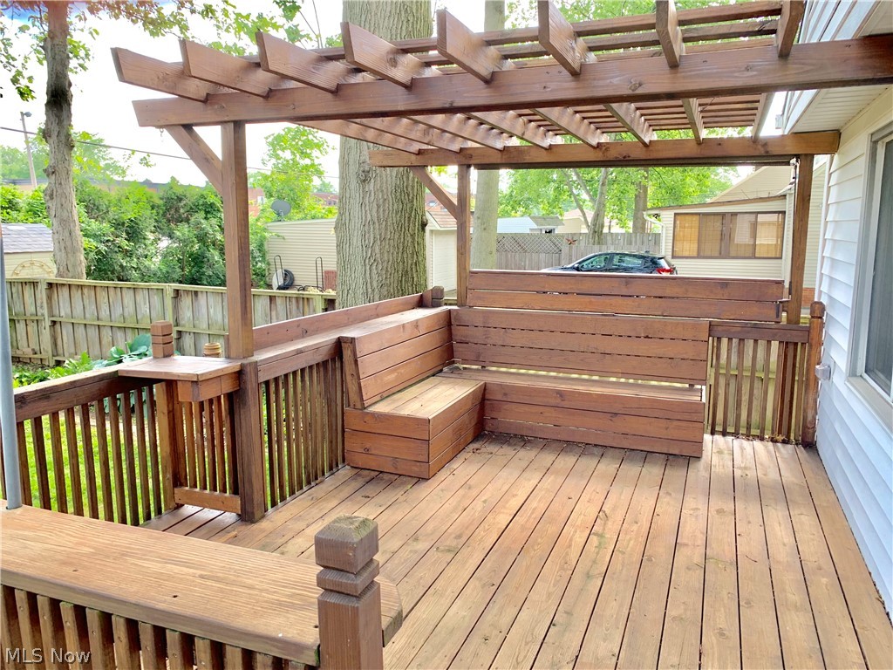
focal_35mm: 26
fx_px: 671
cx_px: 446
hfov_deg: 67.3
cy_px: 335
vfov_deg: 53.1
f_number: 1.8
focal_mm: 4.25
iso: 25
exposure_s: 1/140
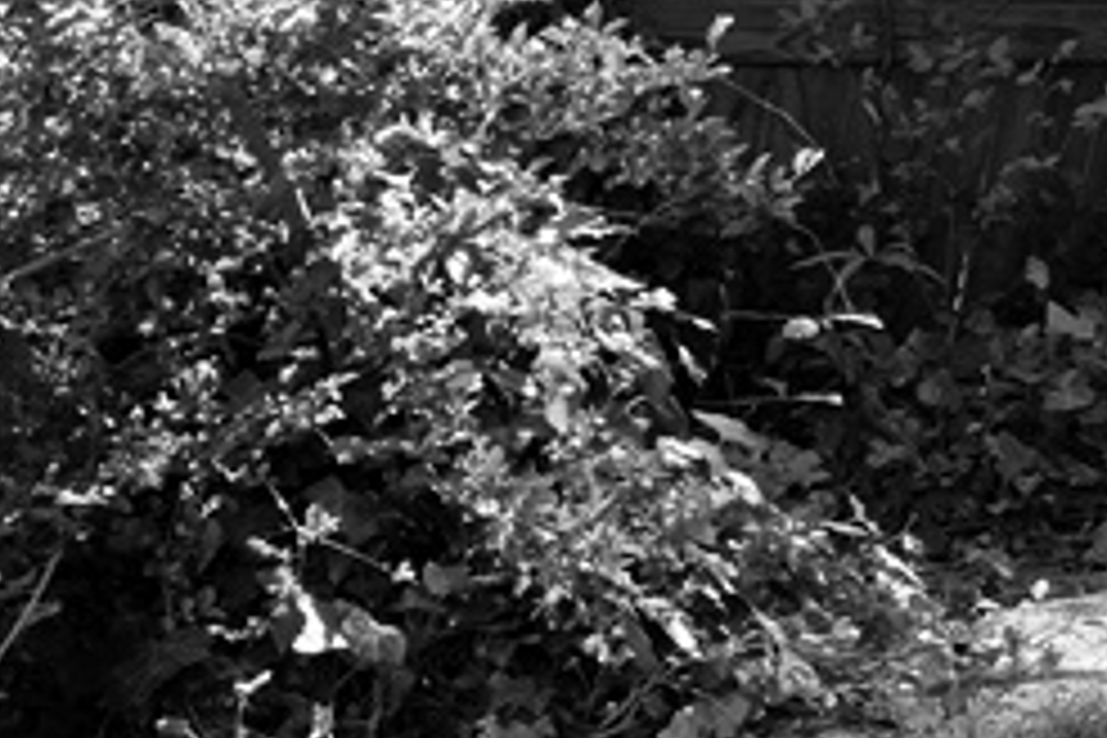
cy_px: 202
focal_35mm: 150
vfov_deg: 9.1
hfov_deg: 13.5
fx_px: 4612
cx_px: 1035
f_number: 13
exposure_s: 1/56
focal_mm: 27
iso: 800
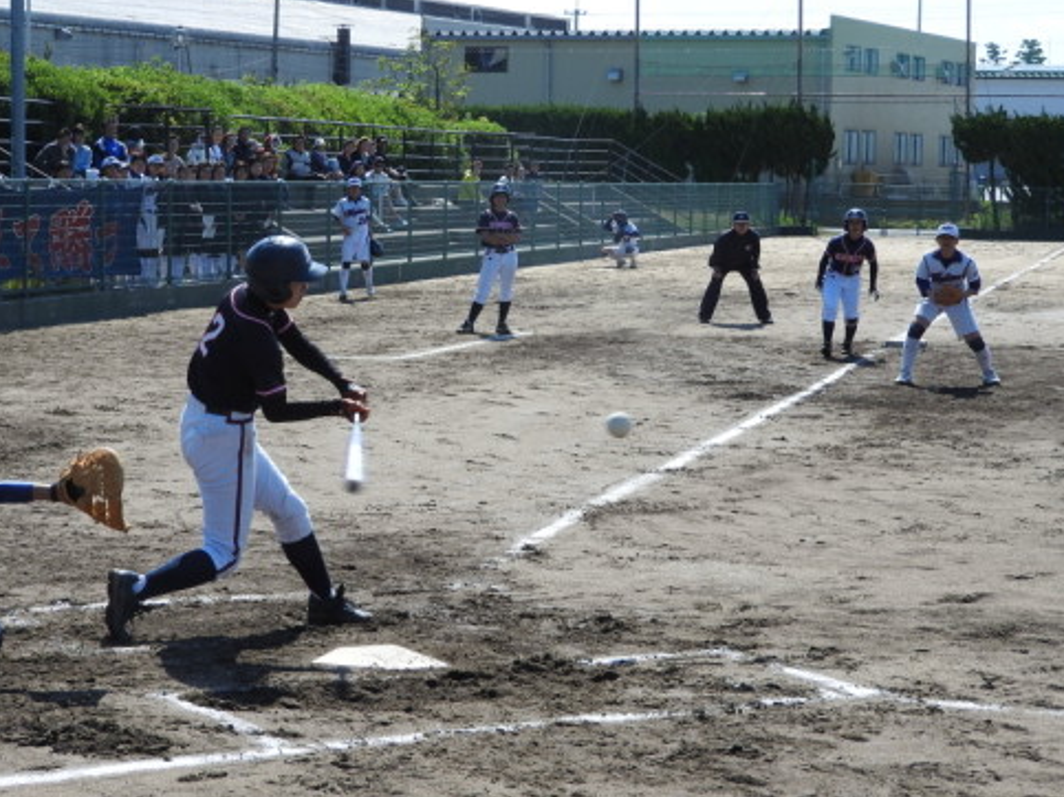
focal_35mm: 87
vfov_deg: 17.0
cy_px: 379
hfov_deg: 22.5
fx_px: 2673
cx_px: 511
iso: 100
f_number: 4.5
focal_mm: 12.5
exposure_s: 1/640
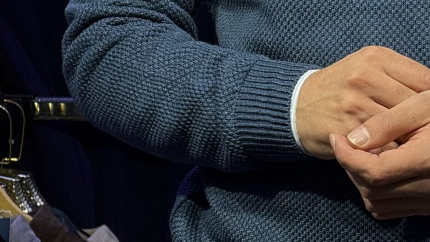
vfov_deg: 3.4
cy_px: -129
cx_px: 394
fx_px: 4082
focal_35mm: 358
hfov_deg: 6.0
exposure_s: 1/100
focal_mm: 15.66
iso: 64
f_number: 2.8
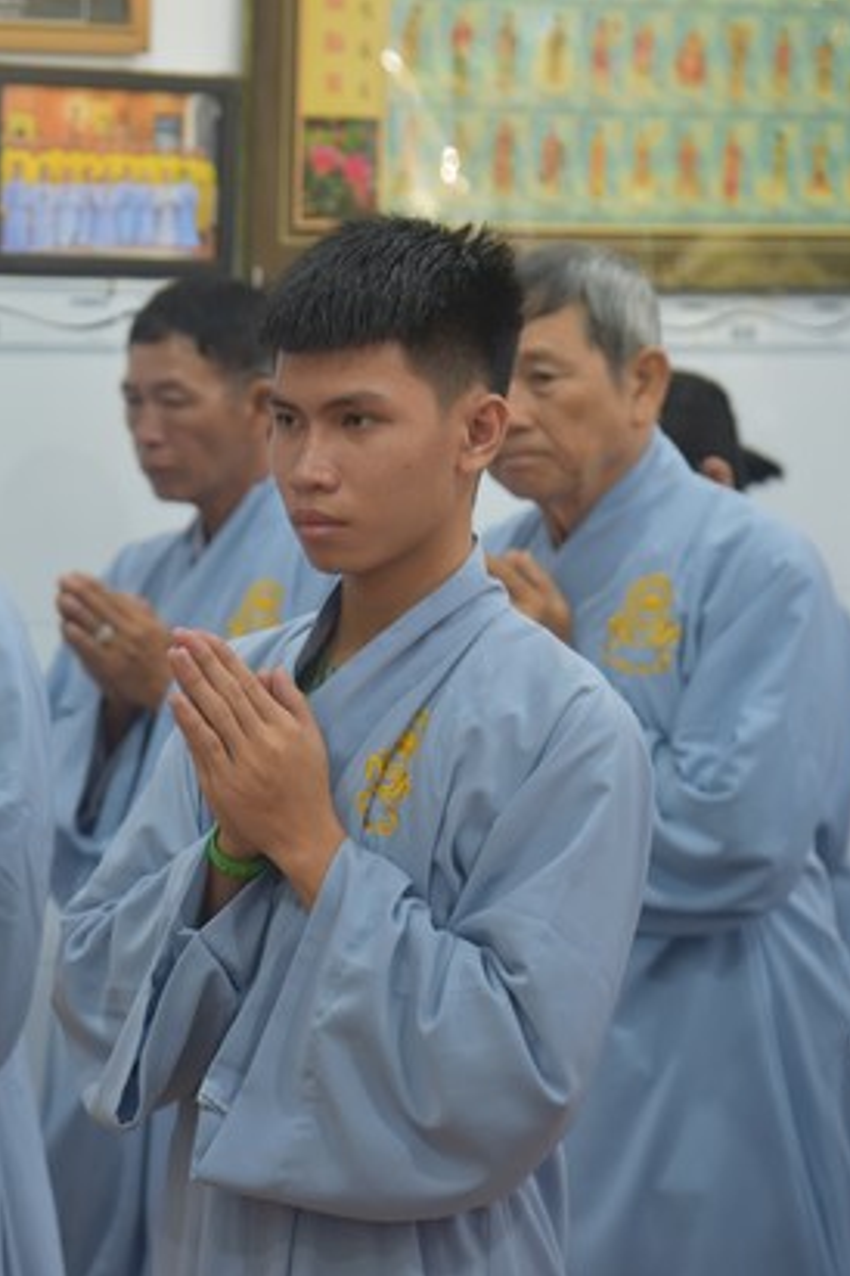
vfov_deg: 14.8
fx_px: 4923
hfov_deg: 9.8
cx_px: 62
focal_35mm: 139
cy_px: 640
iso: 640
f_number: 4
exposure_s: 1/60
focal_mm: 92
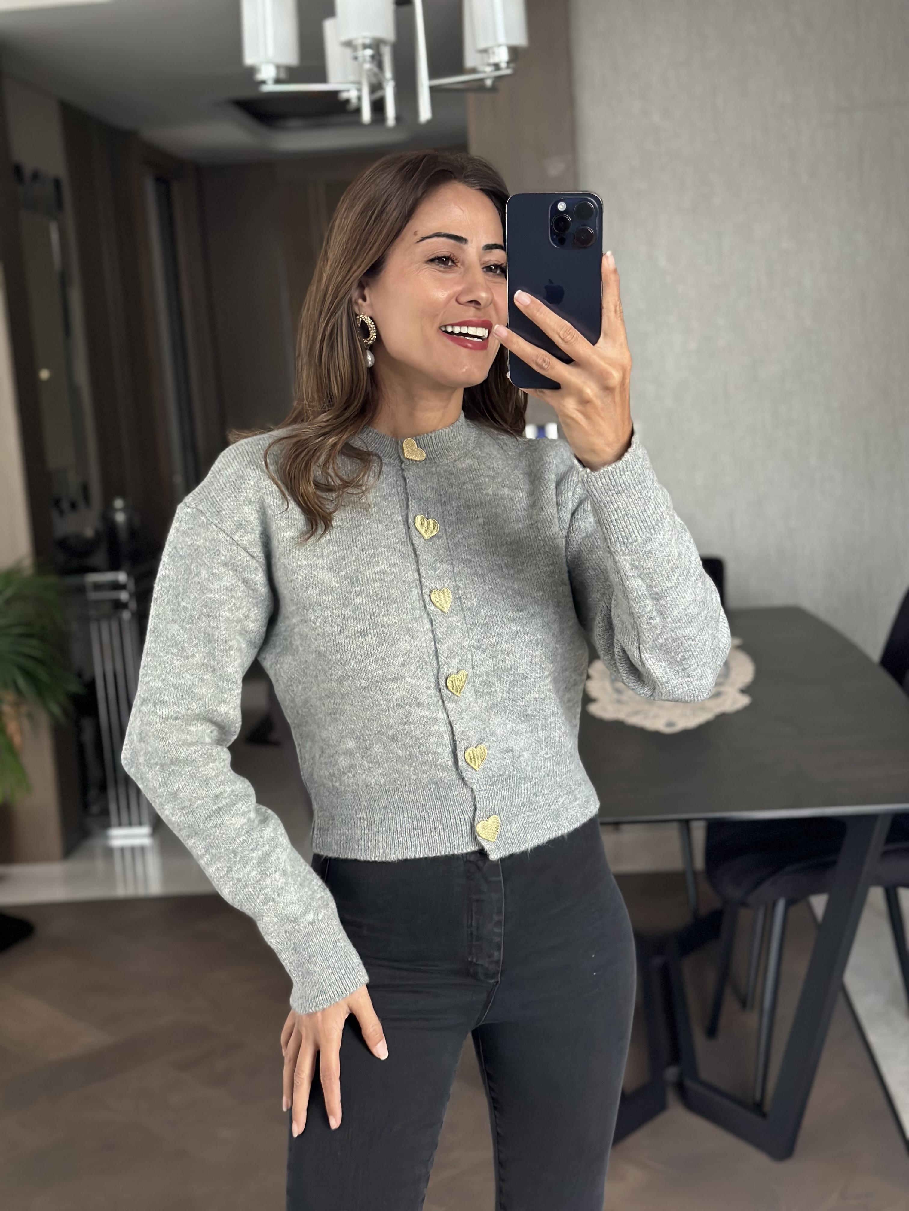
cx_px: 454
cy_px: 606
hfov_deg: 30.3
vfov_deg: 39.7
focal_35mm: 48
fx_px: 1681
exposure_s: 1/50
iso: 320
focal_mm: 6.86
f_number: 1.78
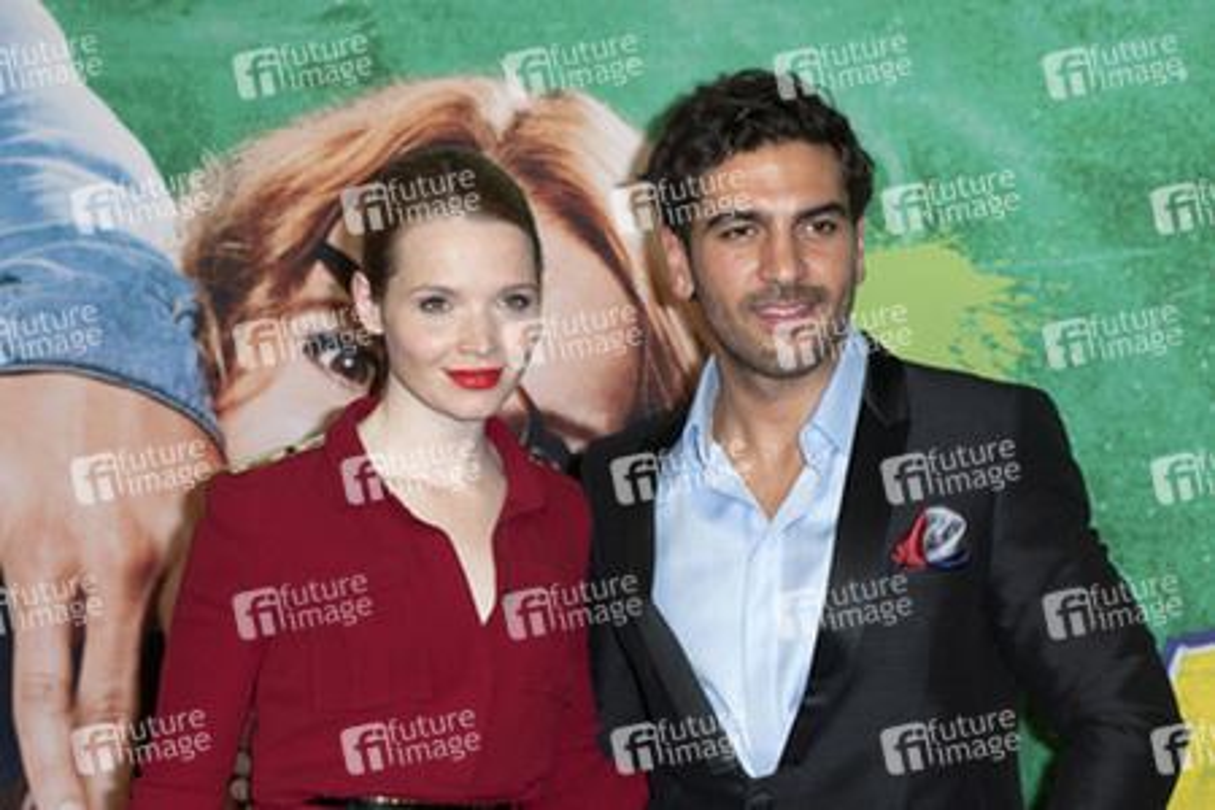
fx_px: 2700
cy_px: 405
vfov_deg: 17.1
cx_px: 608
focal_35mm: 80
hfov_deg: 25.4
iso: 800
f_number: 5.6
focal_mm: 80
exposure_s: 1/250
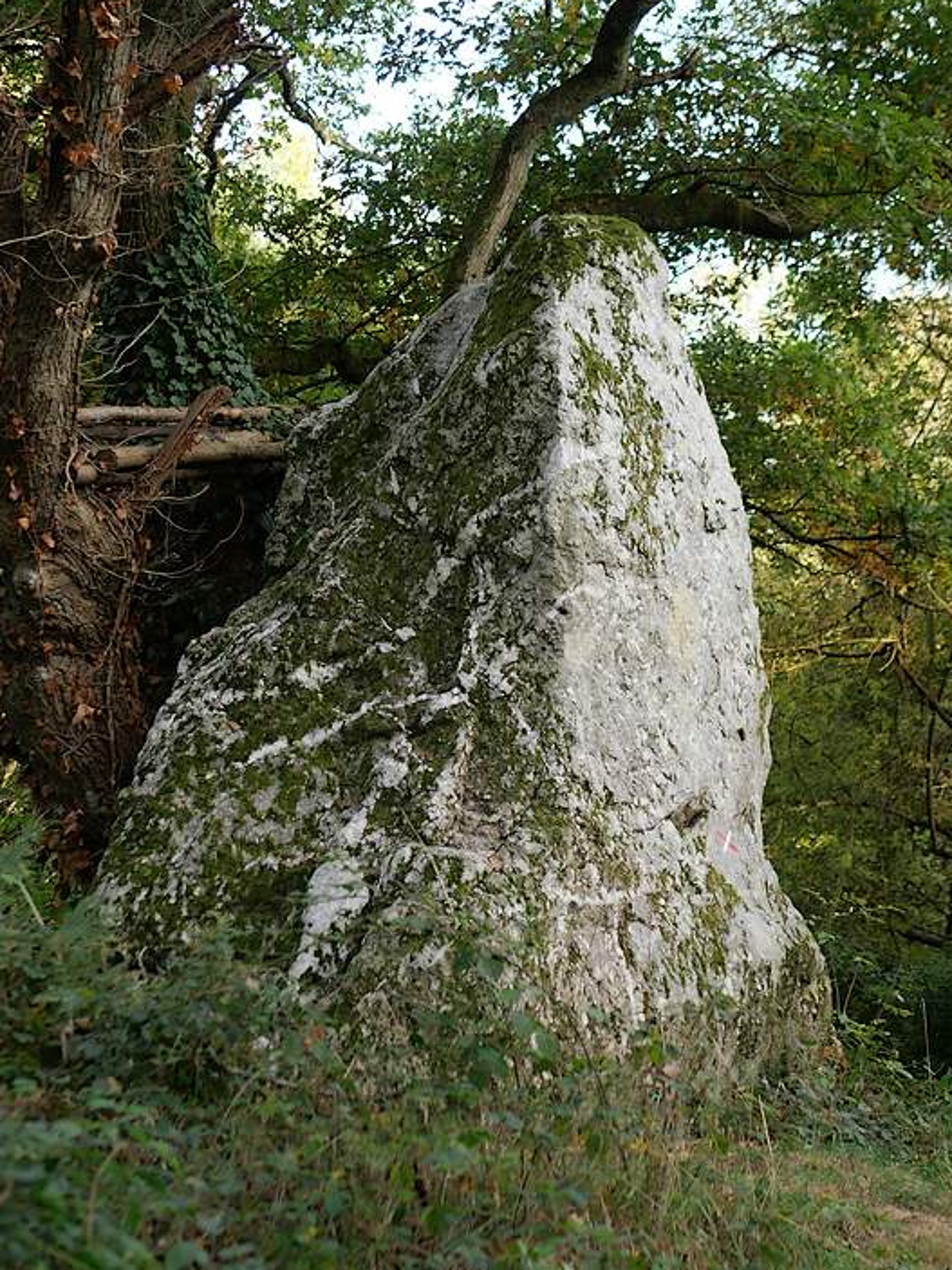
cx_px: 422
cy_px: 618
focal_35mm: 64
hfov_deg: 22.9
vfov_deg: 30.3
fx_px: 2348
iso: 200
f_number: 2
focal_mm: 25
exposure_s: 1/250
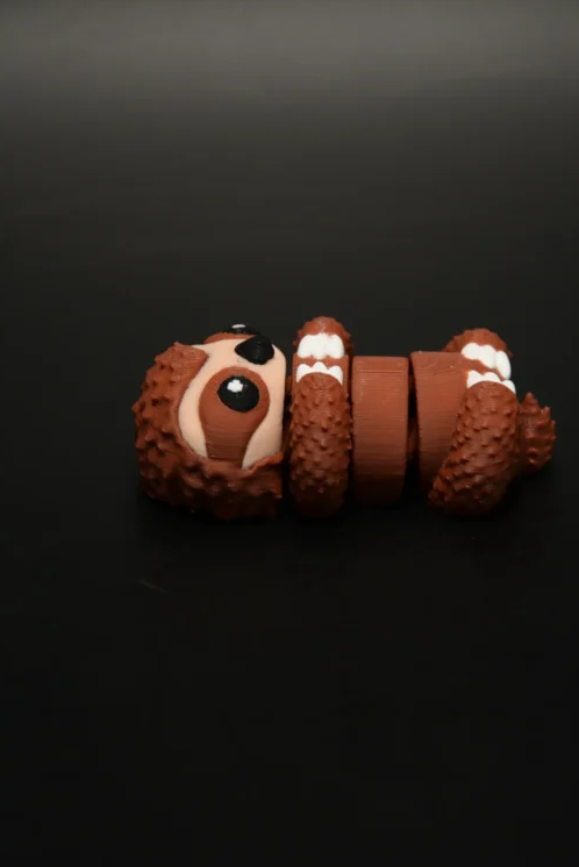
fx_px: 4570
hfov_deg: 7.2
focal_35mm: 190
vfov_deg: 10.8
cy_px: 430
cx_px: 335
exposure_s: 1/60
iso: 800
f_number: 5.6
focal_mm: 105
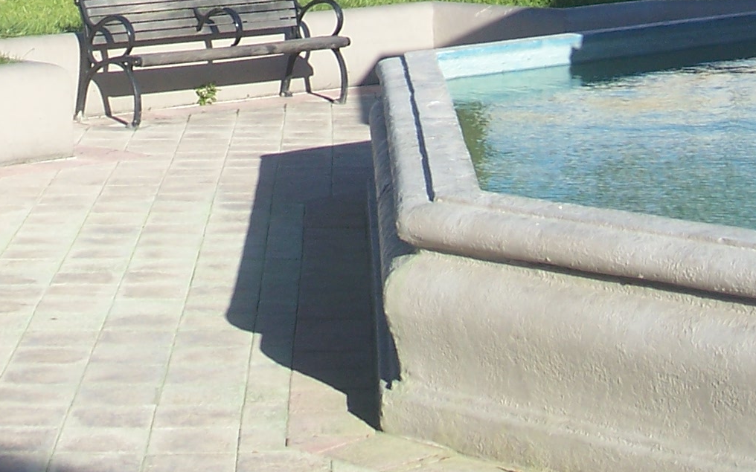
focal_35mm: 126
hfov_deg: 16.3
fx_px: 2596
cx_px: 45
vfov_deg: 9.9
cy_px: -372
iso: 64
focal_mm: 7.8
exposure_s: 1/640
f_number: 2.8
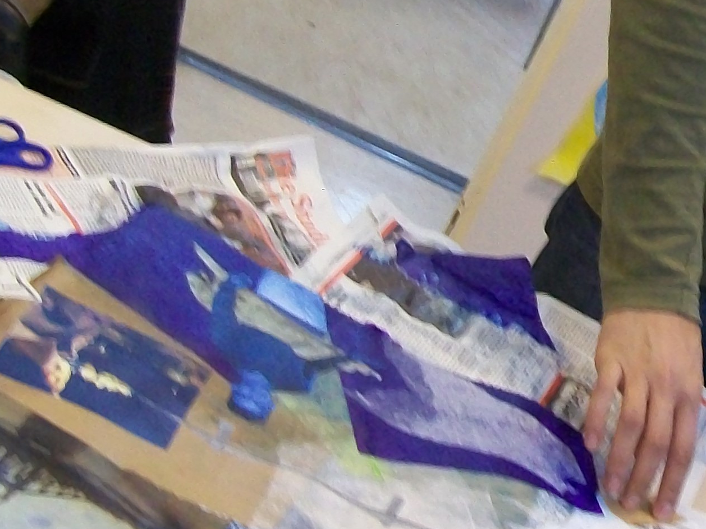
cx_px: 725
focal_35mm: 99
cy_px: 160
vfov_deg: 14.9
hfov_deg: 19.2
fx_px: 2020
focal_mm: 6.1
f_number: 2.7
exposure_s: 1/13
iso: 160
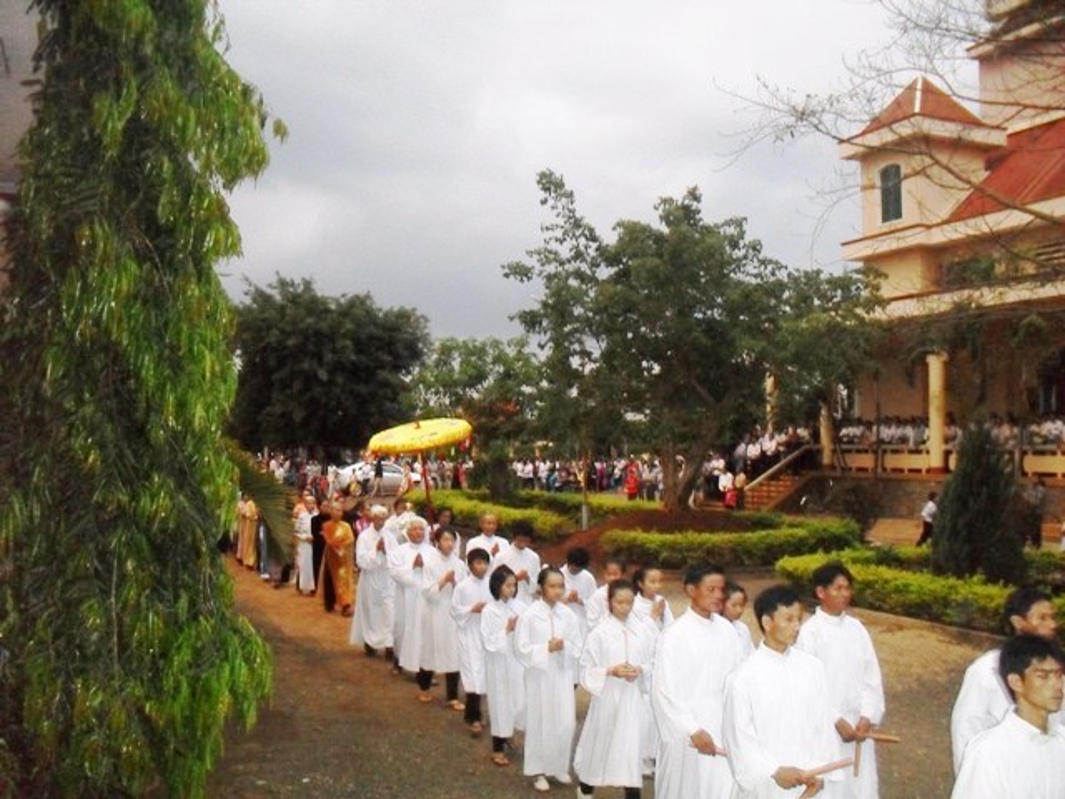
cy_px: 400
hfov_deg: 52.6
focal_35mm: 35
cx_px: 532
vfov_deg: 40.7
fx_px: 1077
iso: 400
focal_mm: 6.3
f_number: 3.2
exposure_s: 1/45
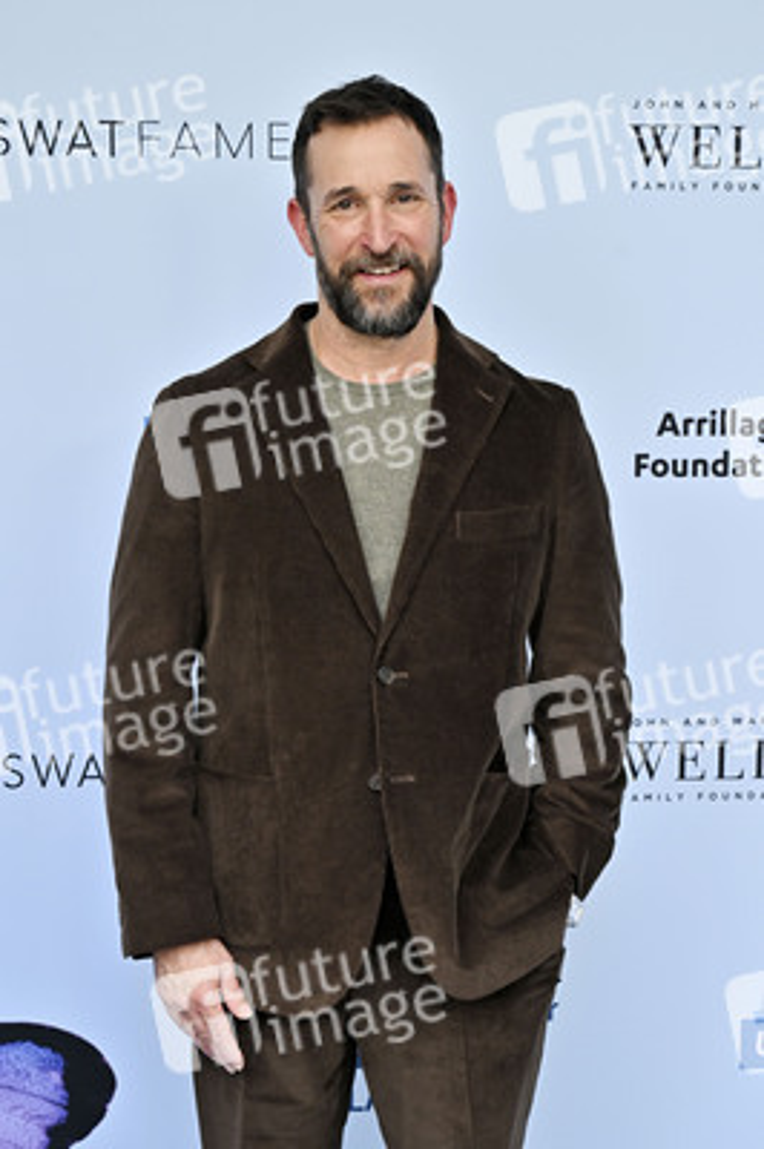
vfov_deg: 34.0
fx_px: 1881
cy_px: 574
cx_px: 382
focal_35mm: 59
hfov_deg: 23.0
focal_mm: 59
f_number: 6.3
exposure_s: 1/320
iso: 640
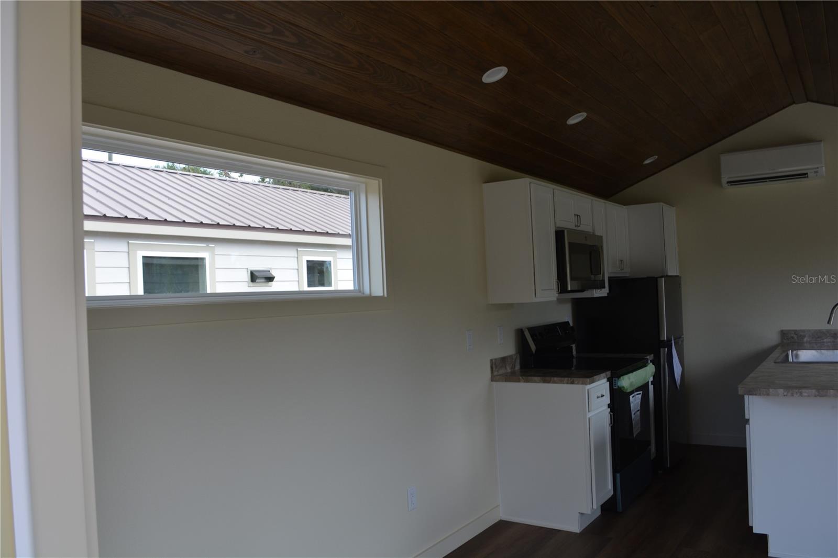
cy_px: 279
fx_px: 628
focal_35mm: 27
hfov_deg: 67.4
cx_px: 419
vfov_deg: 47.9
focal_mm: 18
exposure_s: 1/125
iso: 200
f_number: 5.6
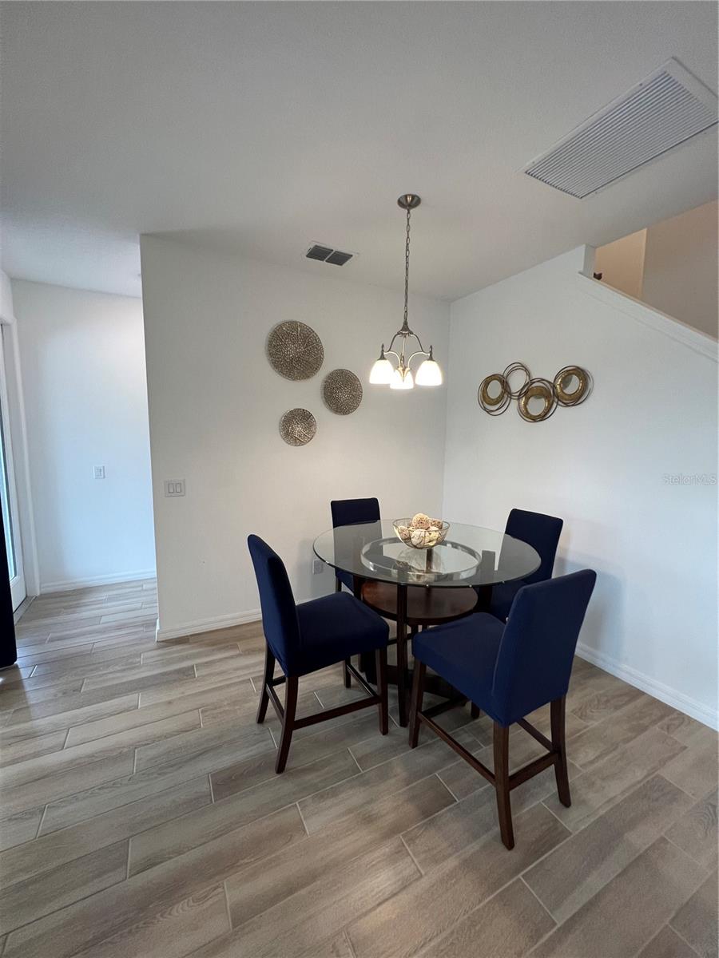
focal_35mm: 13
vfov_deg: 106.2
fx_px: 360
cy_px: 479
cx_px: 360
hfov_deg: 89.9
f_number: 1.8
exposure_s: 1/120
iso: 200
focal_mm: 1.57
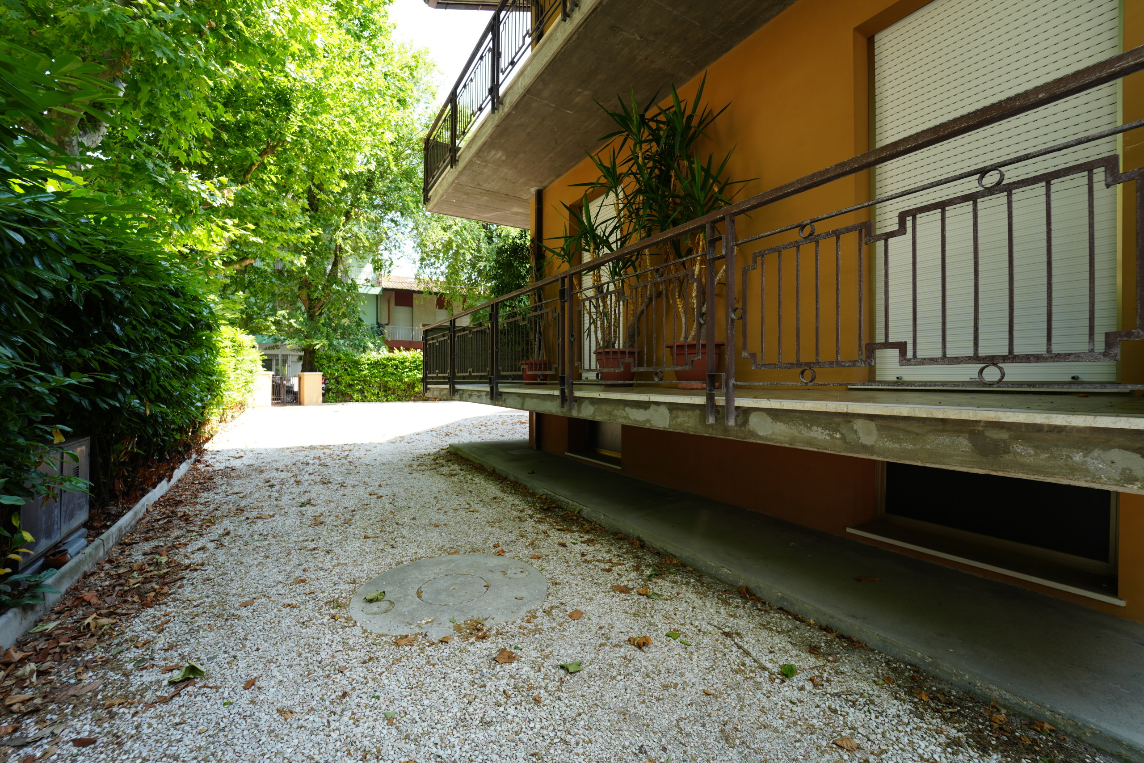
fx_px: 445
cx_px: 572
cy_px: 382
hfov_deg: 104.3
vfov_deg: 81.2
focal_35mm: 14
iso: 100
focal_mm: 14
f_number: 4.5
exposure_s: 1/80
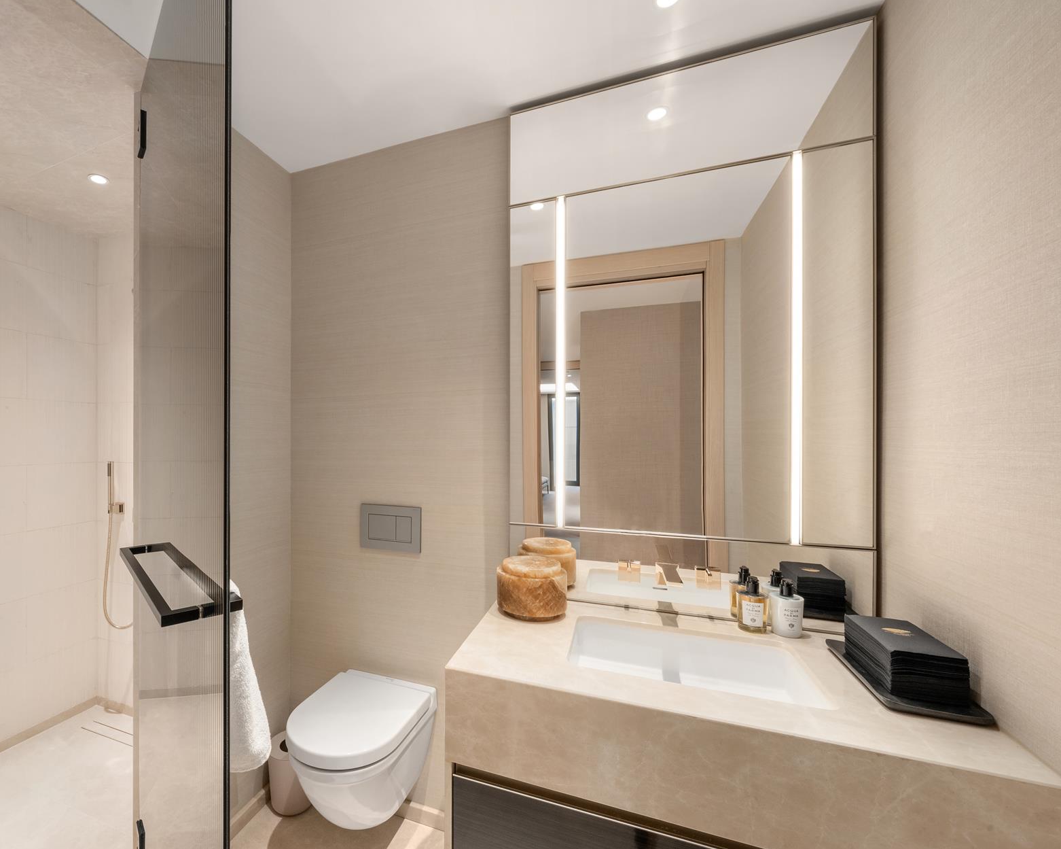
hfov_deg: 95.5
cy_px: 418
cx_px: 424
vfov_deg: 84.0
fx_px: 471
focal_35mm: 15
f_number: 16
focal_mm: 13
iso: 500
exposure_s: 1/1.25
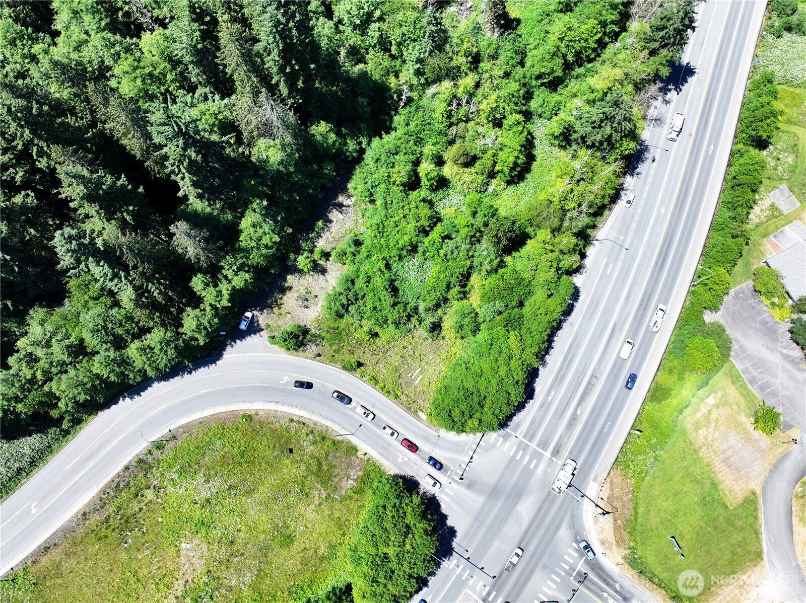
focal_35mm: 24
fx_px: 558
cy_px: 302
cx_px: 403
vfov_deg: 56.8
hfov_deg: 71.6
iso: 100
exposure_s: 1/800
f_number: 2.8
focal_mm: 12.29
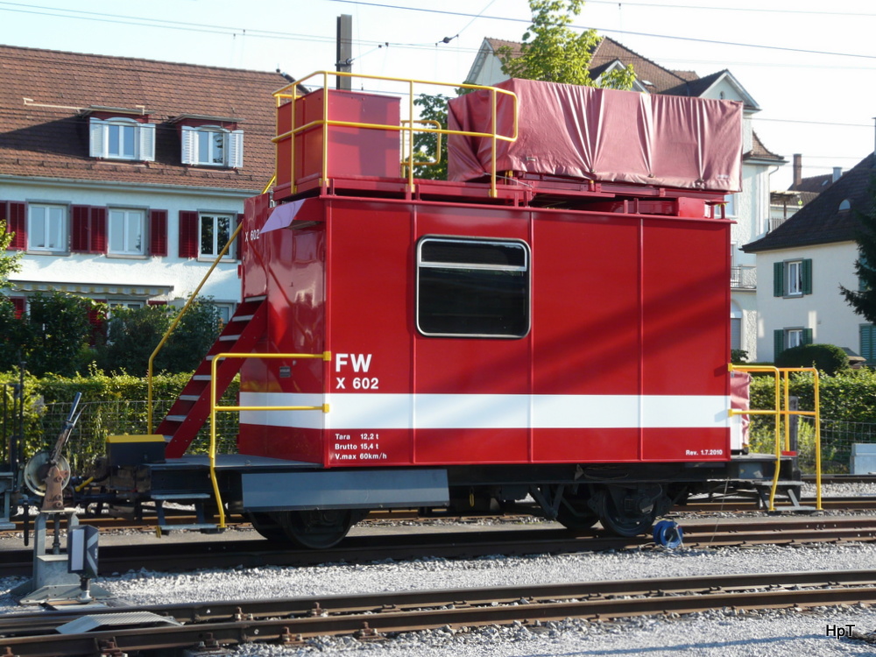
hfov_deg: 31.2
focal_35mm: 62
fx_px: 1569
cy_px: 328
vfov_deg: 23.7
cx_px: 438
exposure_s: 1/200
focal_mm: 10.2
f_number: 4
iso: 100
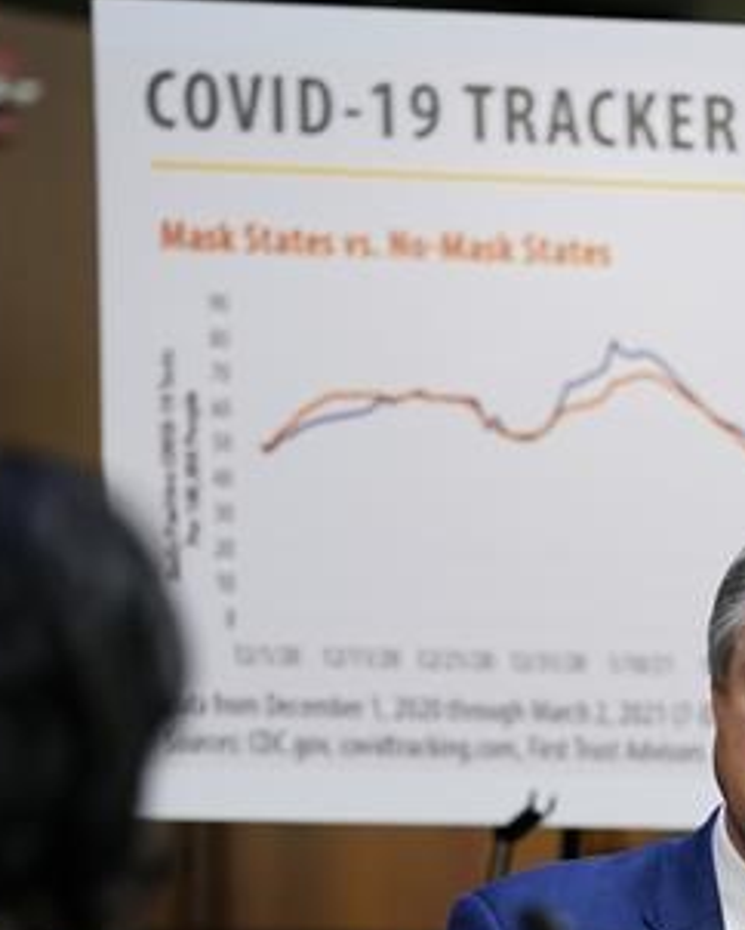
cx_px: 511
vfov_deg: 6.1
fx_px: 8673
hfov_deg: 4.9
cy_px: 651
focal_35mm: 315
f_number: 3.2
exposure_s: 1/250
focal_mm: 156
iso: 2000
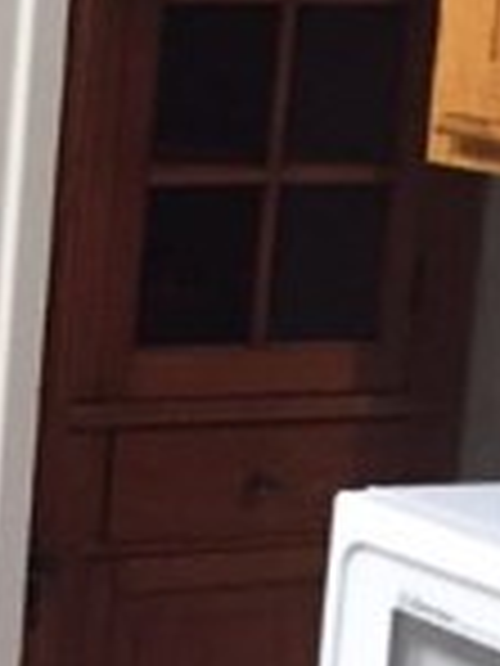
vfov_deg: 13.1
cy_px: 207
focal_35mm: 150
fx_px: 2889
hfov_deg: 8.8
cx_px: -779
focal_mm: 4.15
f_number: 2.2
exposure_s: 1/30
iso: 200
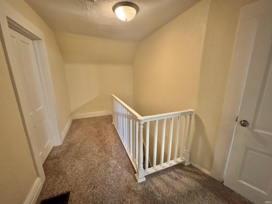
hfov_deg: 102.1
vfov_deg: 85.7
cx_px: 136
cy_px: 102
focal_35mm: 14
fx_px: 110
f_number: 2.2
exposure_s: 1/60
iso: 1250
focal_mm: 2.22
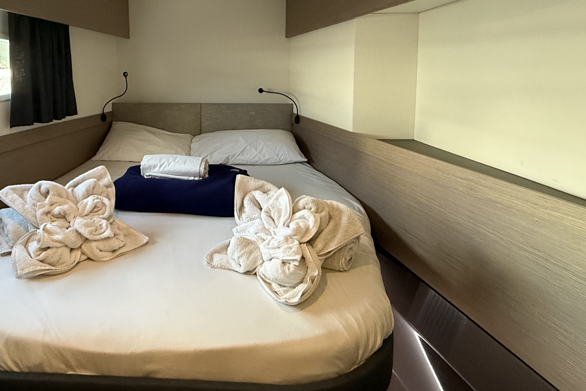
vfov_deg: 51.2
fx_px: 391
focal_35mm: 24
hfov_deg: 71.9
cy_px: 104
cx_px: 203
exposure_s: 1/60
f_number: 2.2
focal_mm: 2.22
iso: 500
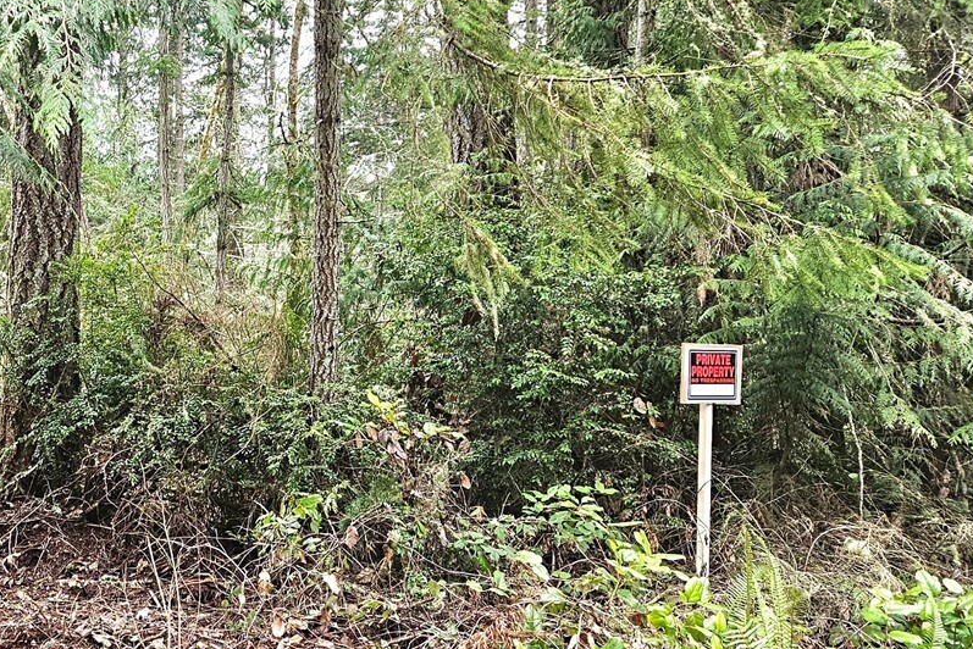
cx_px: 67
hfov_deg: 37.9
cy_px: 304
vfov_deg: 28.1
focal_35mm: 48
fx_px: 1298
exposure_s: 1/120
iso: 200
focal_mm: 5.4
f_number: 1.8
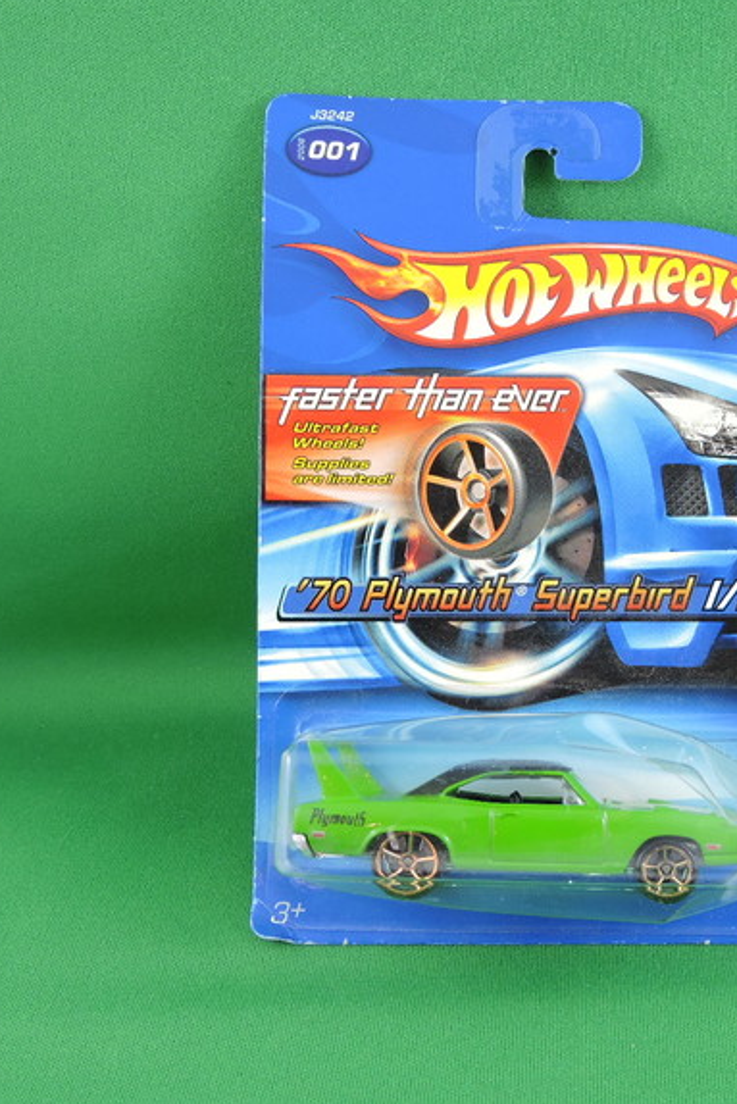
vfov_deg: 46.4
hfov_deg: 31.1
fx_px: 1289
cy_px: 548
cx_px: 592
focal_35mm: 42
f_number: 3.5
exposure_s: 1/30
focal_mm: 5.4
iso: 125
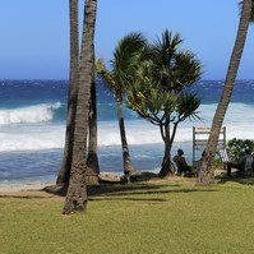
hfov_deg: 16.0
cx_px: 43
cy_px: 93
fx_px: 897
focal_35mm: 108
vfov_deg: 16.1
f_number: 16
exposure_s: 1/320
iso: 200
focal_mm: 60
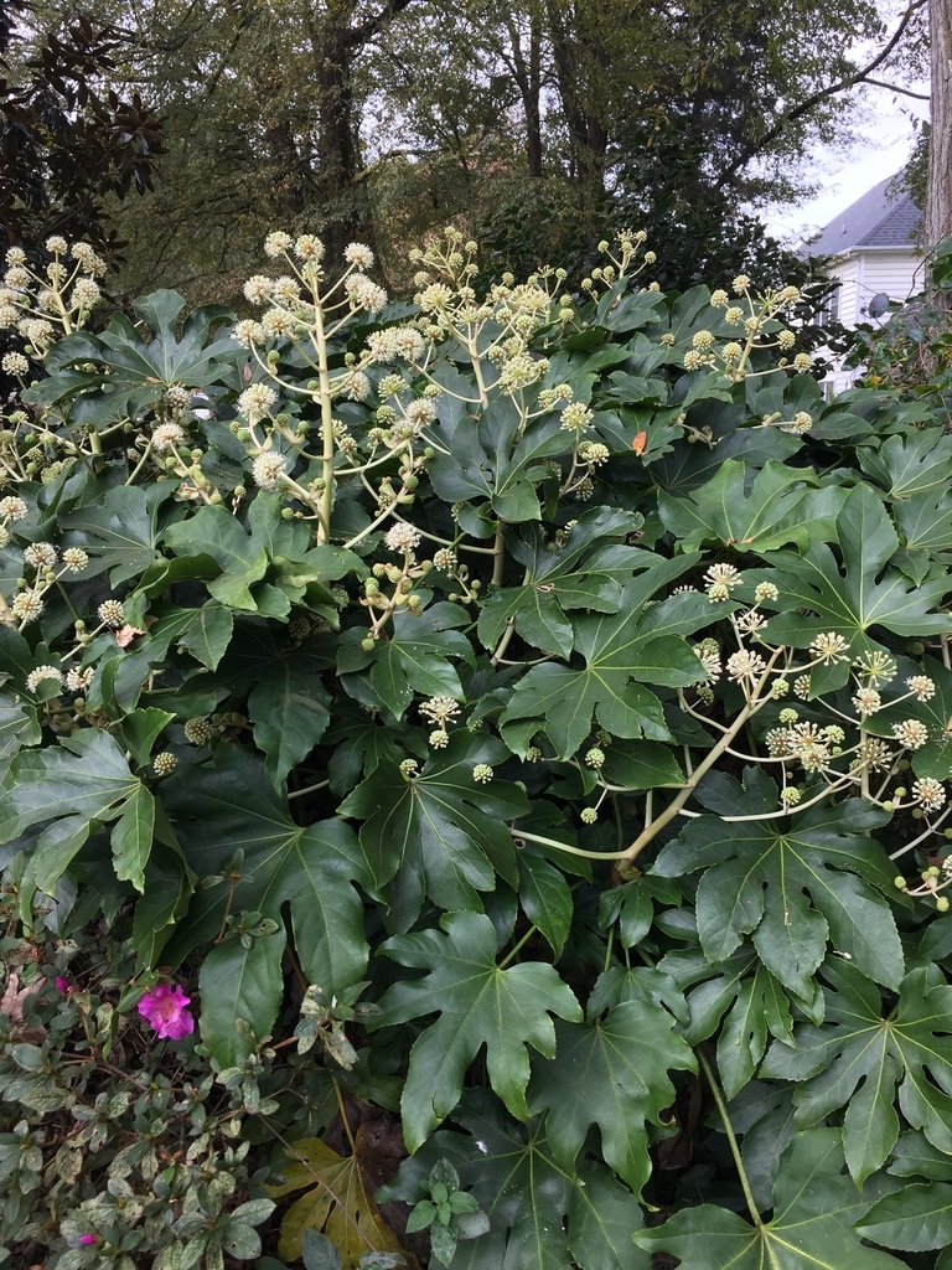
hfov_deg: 48.2
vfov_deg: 61.7
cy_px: 635
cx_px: 476
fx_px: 1063
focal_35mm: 29
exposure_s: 1/120
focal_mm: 4.15
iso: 32
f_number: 2.2
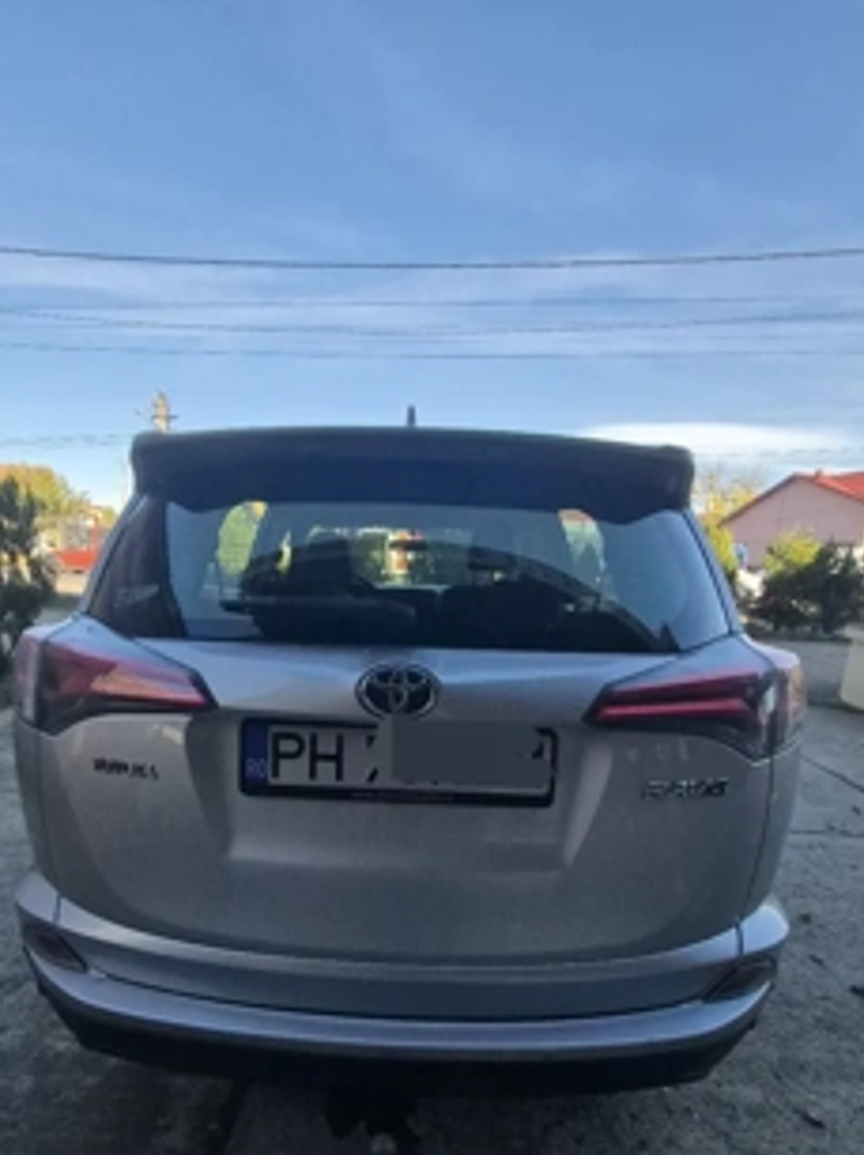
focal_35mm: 17
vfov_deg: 88.7
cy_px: 744
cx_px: 377
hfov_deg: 74.3
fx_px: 567
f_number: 2.2
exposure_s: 1/769
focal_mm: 1.74
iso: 125
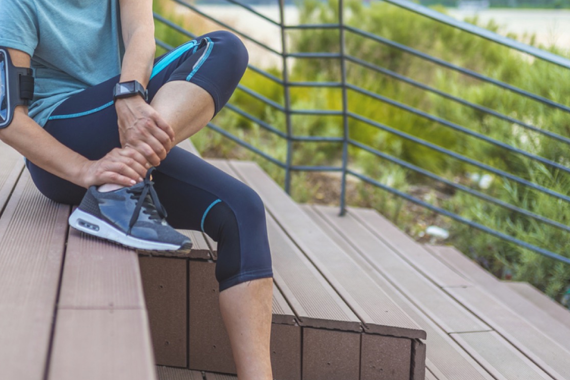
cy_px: 100
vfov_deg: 22.4
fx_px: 950
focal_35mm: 60
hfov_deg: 33.3
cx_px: 245
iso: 160
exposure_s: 1/400
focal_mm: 35
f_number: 1.8
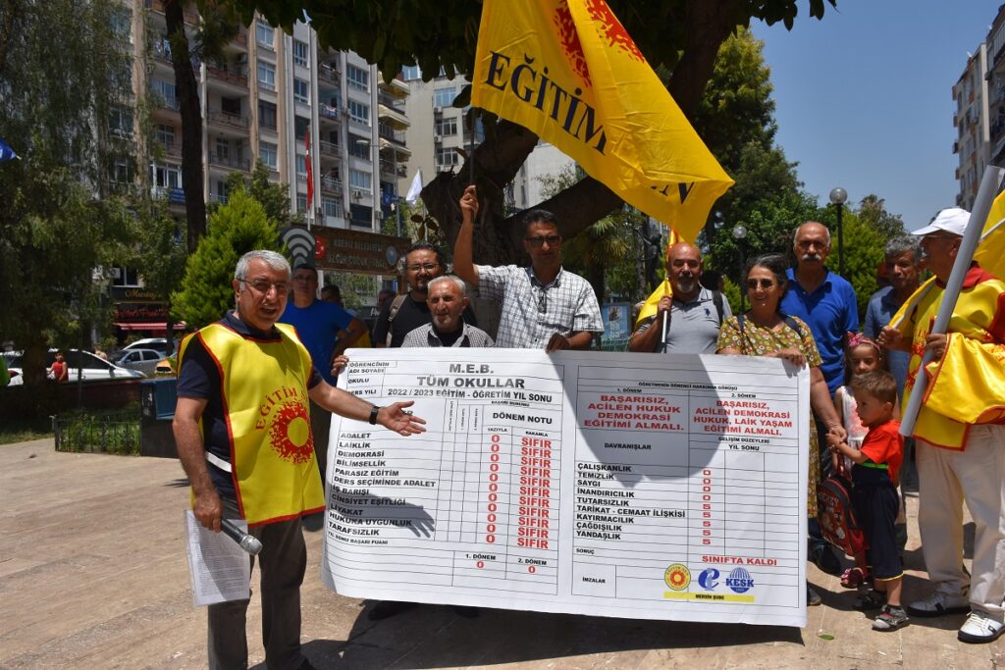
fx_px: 838
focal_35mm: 30
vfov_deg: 43.6
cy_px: 335
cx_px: 502
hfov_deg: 61.9
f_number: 8
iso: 100
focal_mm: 20
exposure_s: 1/500
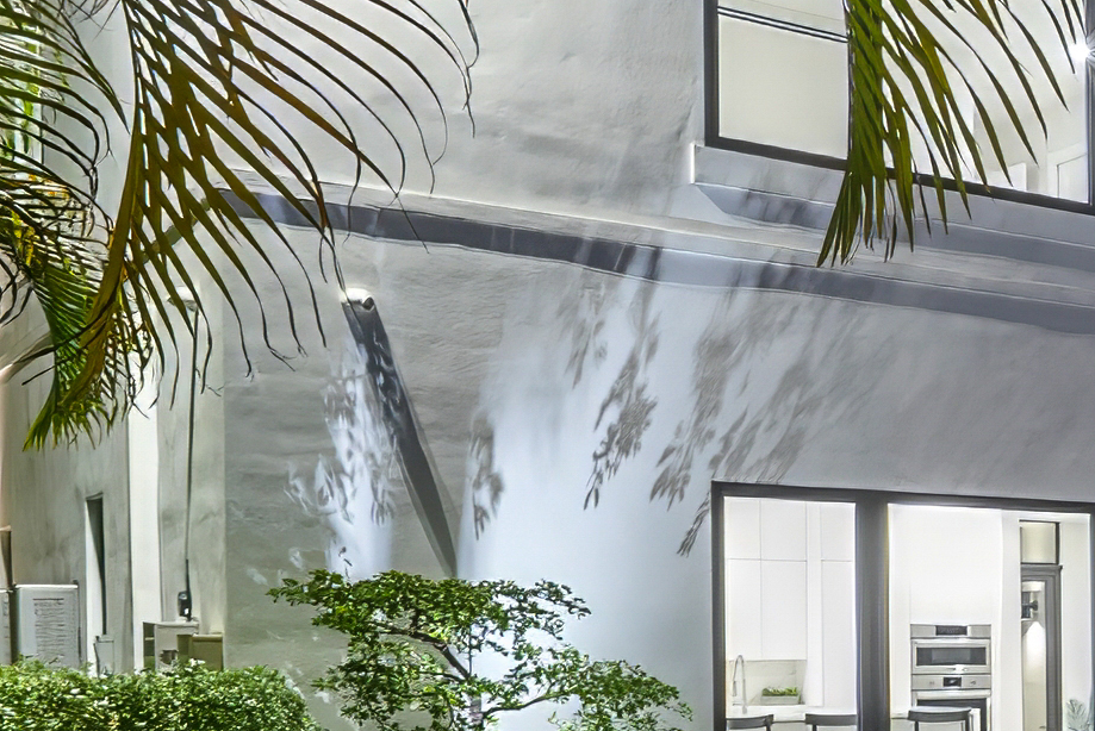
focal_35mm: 60
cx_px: 1980
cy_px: 680
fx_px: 1826
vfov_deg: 22.0
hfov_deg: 21.5
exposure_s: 3.2
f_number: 8
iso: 320
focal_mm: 13
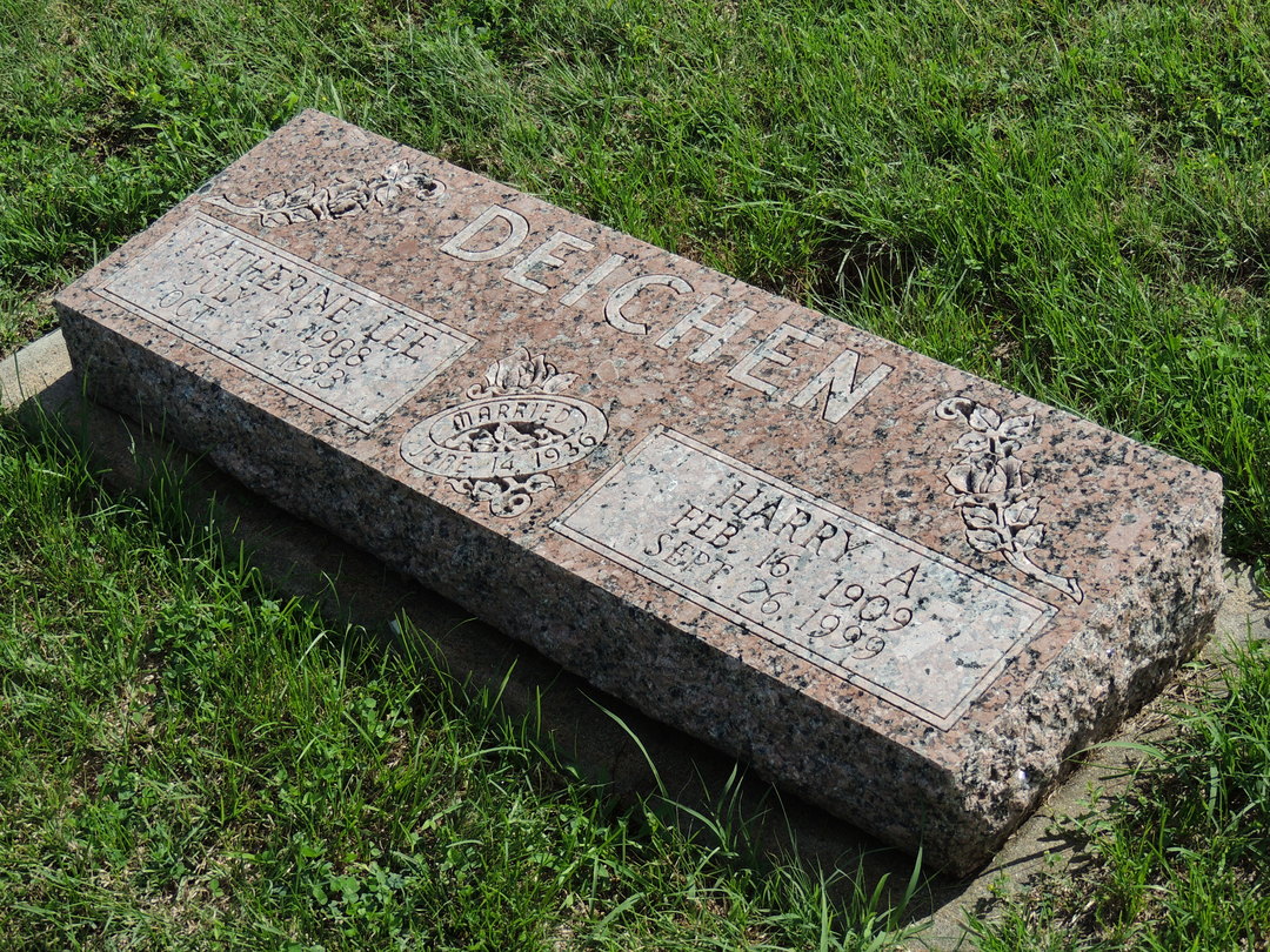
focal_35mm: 70
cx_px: 635
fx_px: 2568
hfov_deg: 27.8
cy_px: 476
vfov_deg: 21.0
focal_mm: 12.4
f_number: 3.9
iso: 100
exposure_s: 1/1000
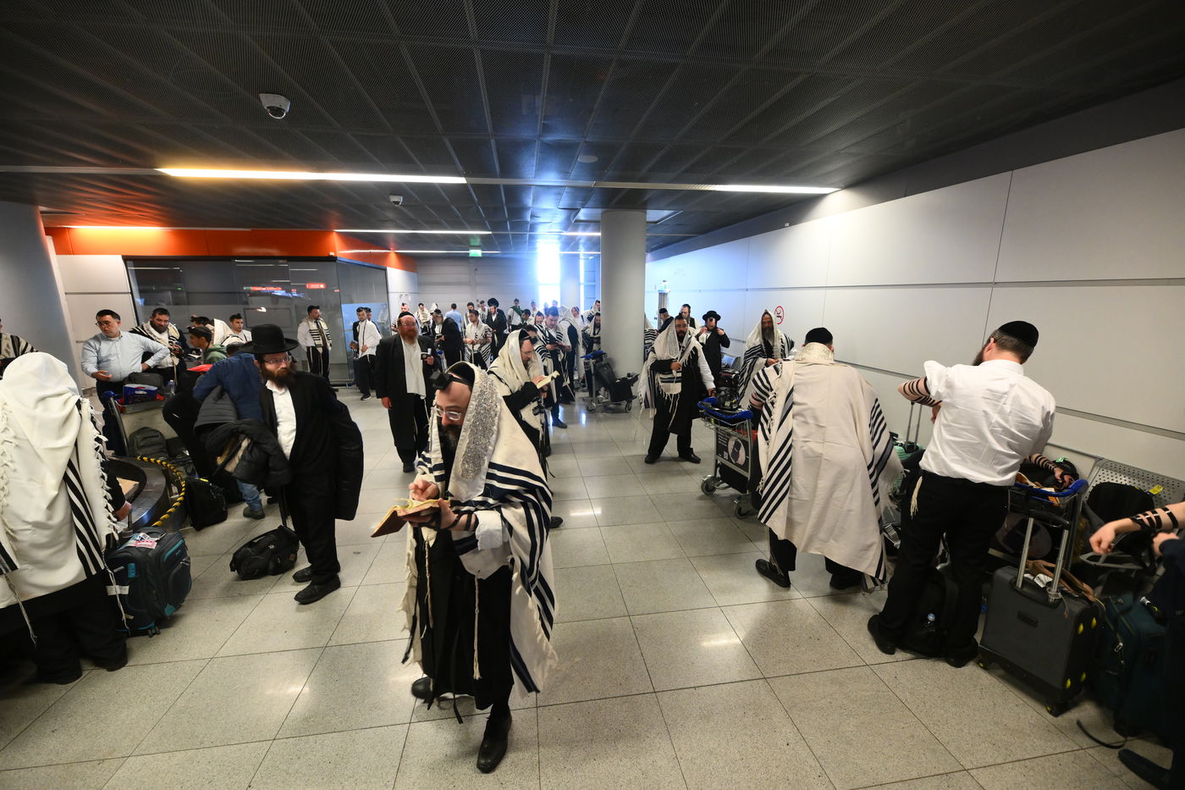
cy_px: 395
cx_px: 592
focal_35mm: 14
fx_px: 461
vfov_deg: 81.2
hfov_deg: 104.3
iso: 3200
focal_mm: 14
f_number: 4
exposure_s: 1/100
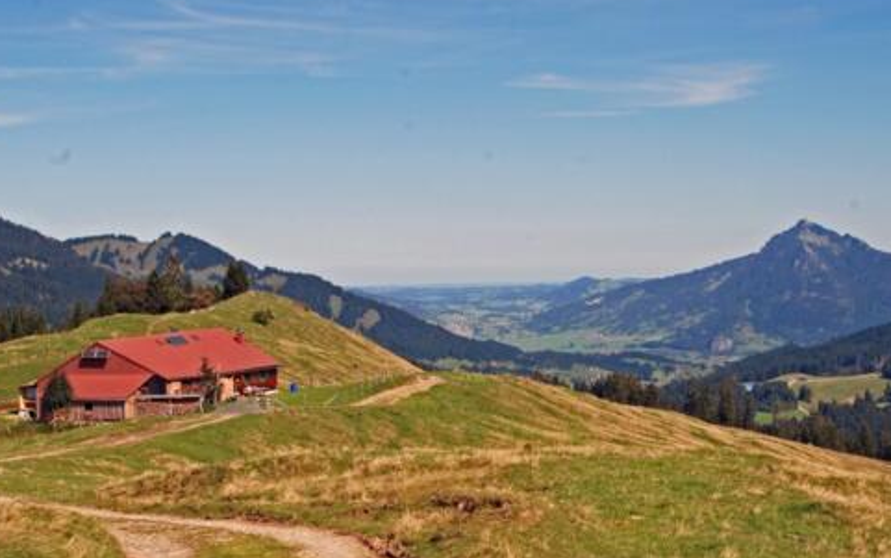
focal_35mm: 61
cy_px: 378
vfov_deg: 21.3
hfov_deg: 33.5
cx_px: 528
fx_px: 1474
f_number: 13
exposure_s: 1/125
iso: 160
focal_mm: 29
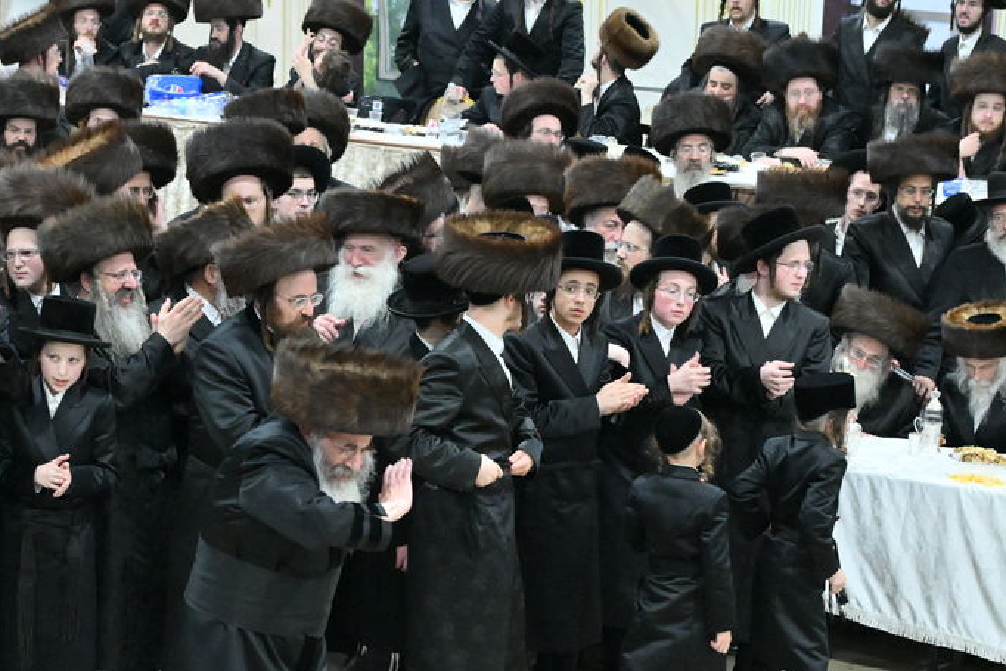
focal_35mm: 117
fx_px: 3270
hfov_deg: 17.4
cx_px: 215
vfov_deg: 11.6
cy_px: 685
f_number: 4
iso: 5000
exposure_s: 1/320
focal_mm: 57
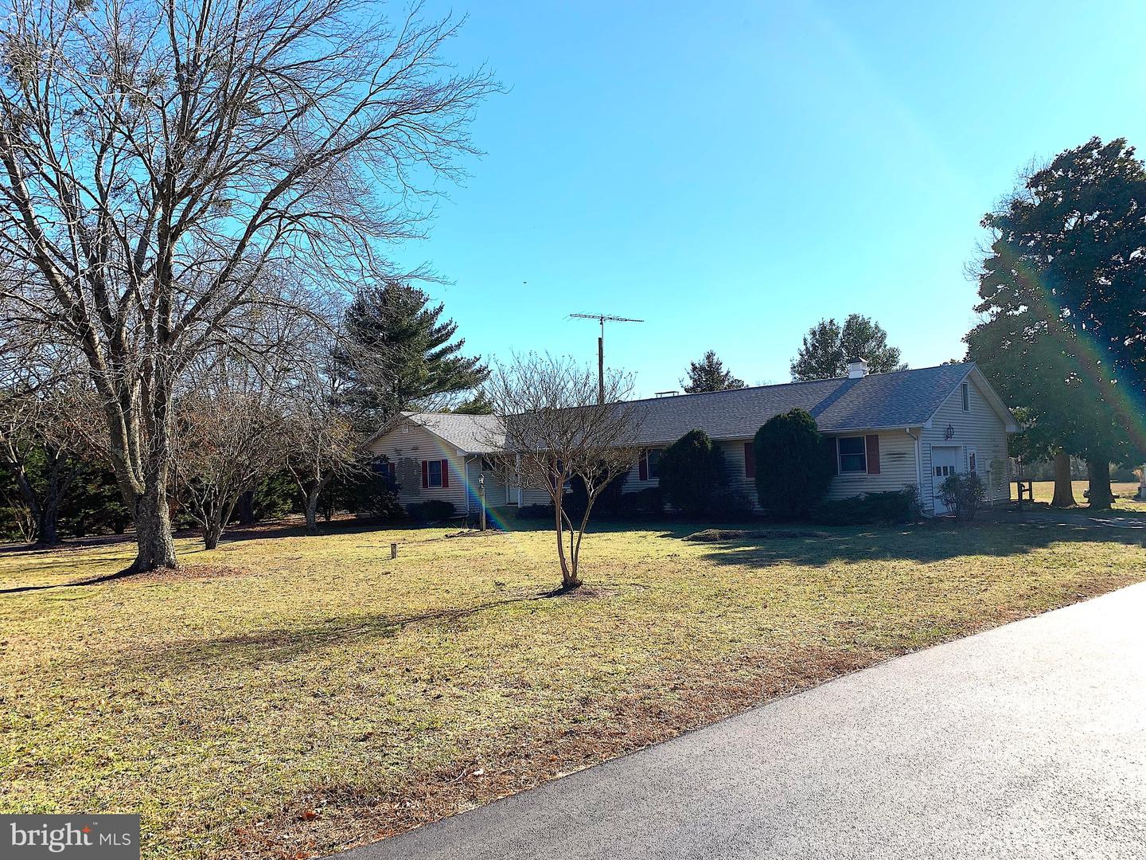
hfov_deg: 67.3
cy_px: 430
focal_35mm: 26
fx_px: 861
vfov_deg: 53.1
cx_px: 573
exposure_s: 1/2257
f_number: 1.8
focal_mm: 4.25
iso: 25
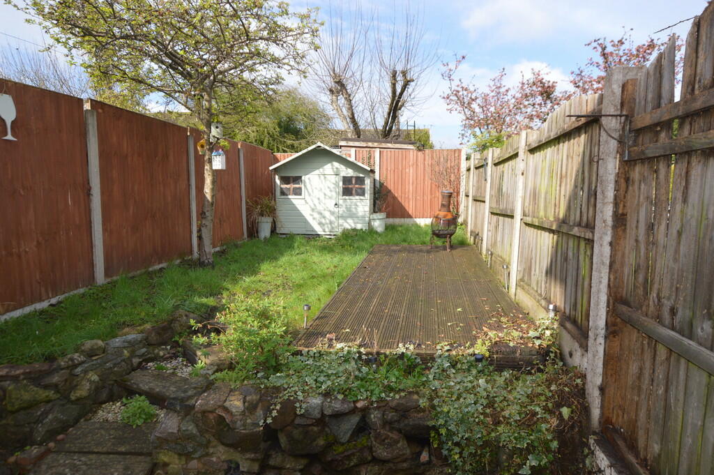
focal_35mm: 21
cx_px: 357
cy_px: 238
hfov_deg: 81.2
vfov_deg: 59.4
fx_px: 416
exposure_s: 1/200
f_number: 6.3
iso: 100
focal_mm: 14
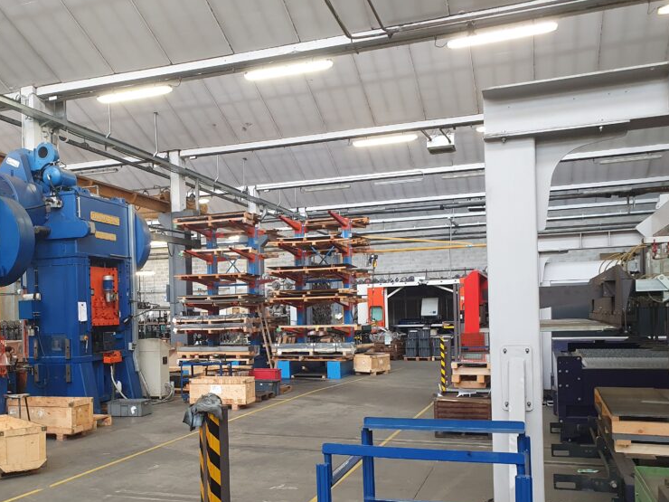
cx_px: 240
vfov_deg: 39.4
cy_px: 310
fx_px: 696
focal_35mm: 36
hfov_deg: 50.7
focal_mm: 4.32
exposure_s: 1/50
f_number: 2.4
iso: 250
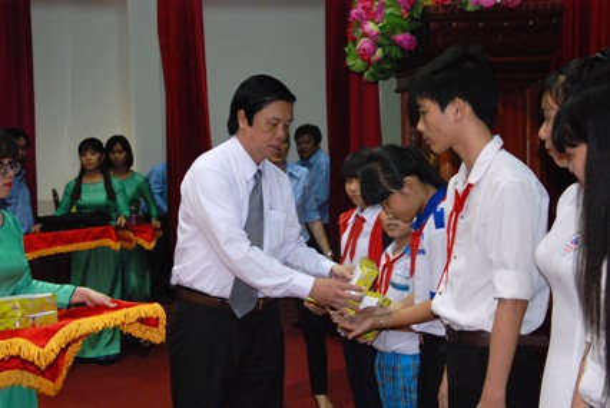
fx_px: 1018
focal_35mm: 60
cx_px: 305
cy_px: 204
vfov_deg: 22.7
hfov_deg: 33.4
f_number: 5.6
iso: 1250
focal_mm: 40
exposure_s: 1/60
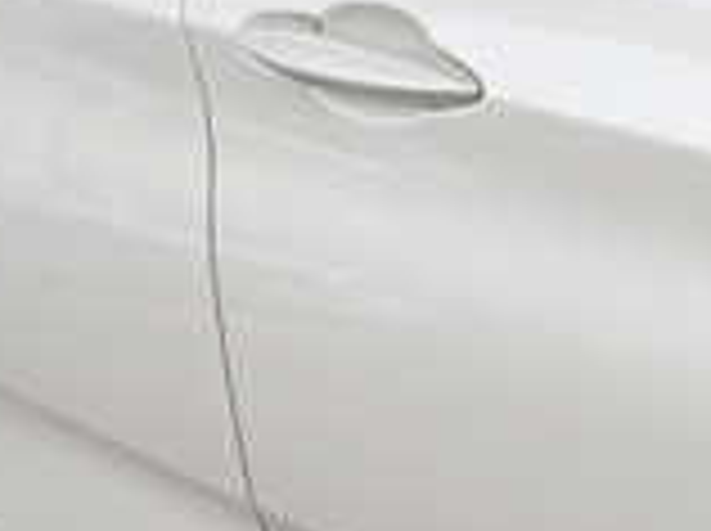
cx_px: 922
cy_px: 230
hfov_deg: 19.1
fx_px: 1948
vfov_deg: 15.5
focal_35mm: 95
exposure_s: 1/200
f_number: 2.8
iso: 100
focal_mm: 4.5
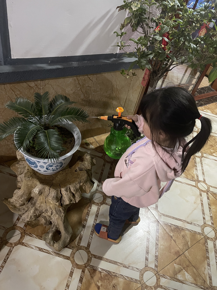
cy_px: 145
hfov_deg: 53.1
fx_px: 217
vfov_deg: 67.3
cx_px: 108
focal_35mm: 26
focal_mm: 5.1
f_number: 1.6
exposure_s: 1/30
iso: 800
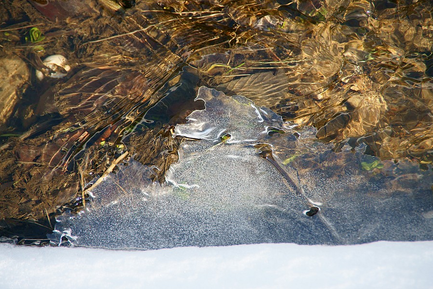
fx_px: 4535
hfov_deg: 5.5
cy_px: 144
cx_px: 217
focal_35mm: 377
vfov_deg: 3.6
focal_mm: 250
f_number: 6.3
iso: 250
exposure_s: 1/500
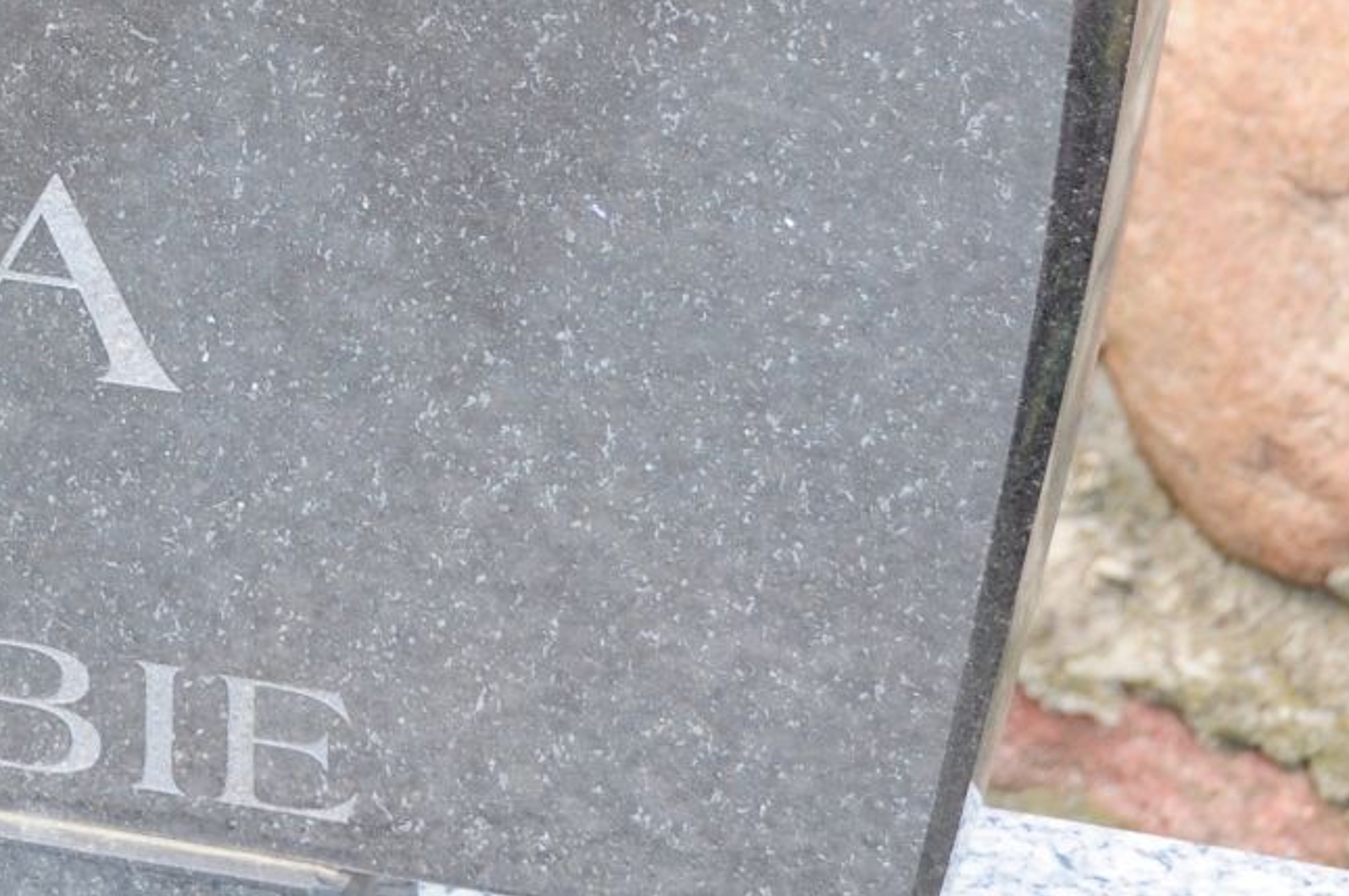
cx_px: -710
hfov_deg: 10.0
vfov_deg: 6.8
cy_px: -491
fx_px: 7448
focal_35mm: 199
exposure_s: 1/60
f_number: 7.1
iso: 200
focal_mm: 40
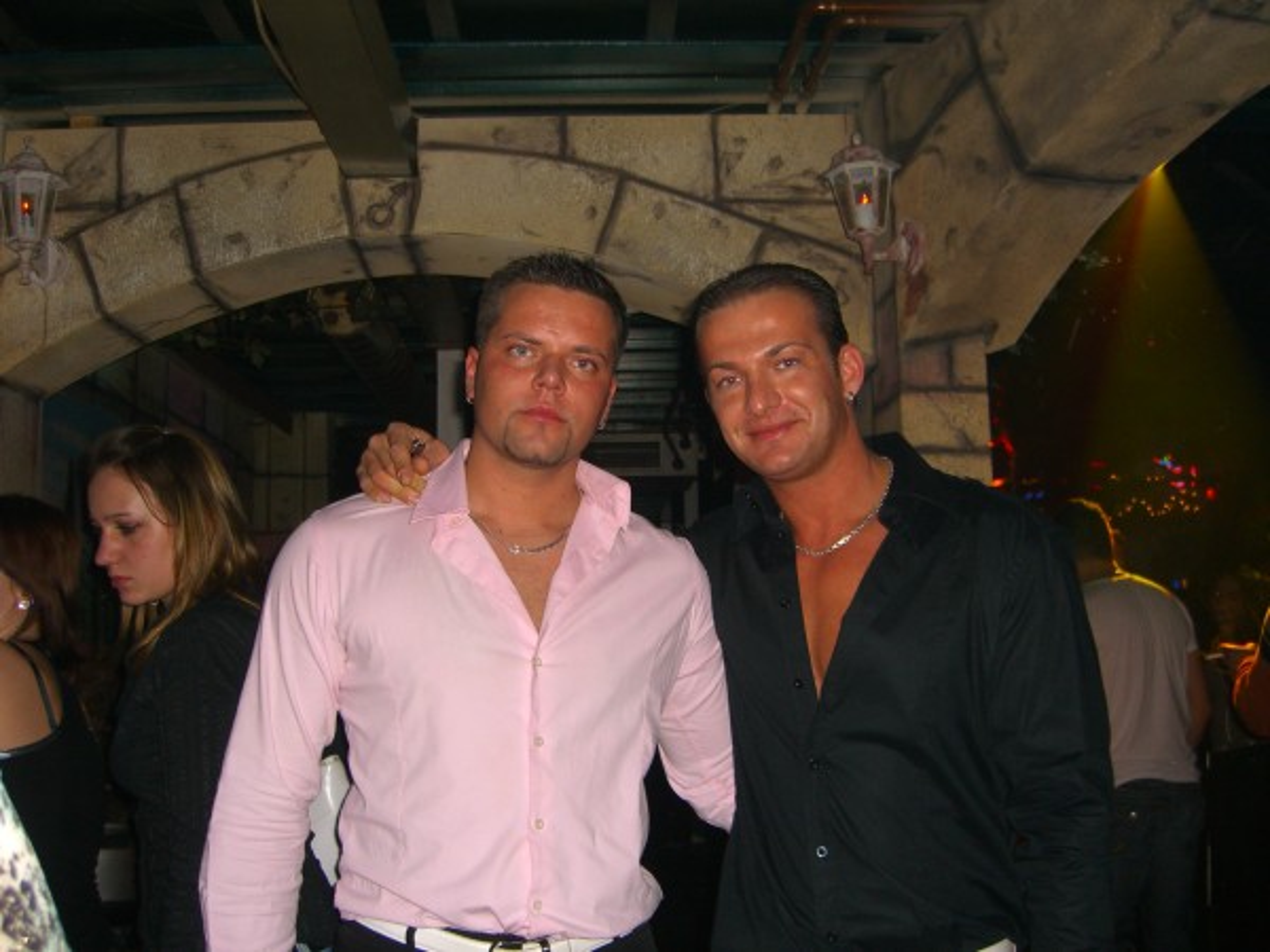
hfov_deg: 49.0
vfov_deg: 37.7
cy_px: 476
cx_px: 635
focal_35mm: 38
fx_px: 1394
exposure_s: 1/60
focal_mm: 7.9
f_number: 2.8
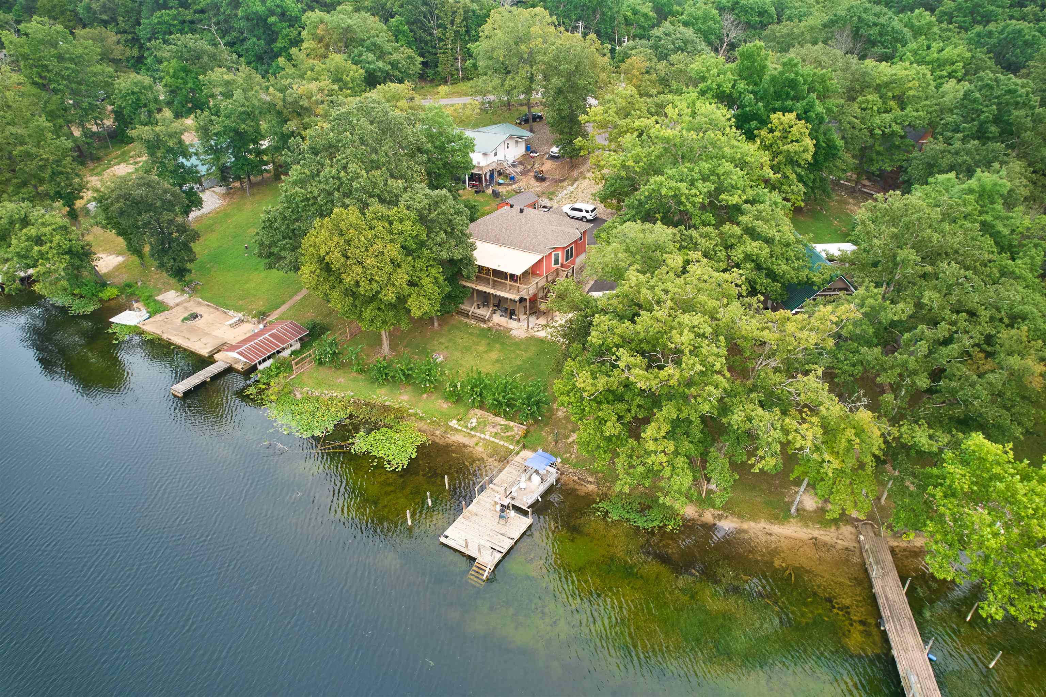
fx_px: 639
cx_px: 523
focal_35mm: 22
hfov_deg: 78.6
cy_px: 348
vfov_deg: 57.2
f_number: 2.8
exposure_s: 1/180
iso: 100
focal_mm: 8.38
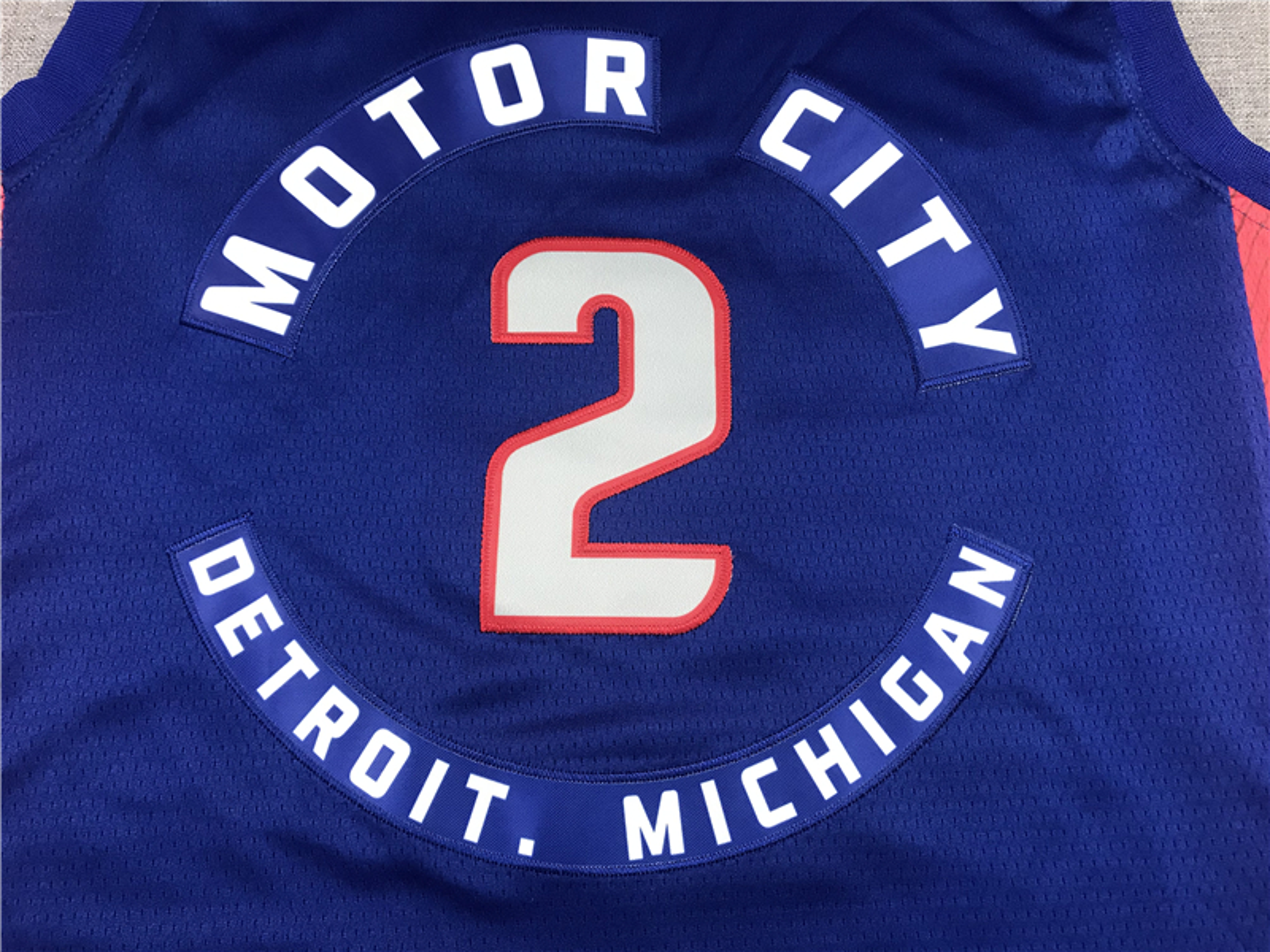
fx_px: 1027
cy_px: 476
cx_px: 635
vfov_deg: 49.7
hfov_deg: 63.4
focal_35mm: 28
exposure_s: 1/33
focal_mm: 3.99
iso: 32
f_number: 1.8
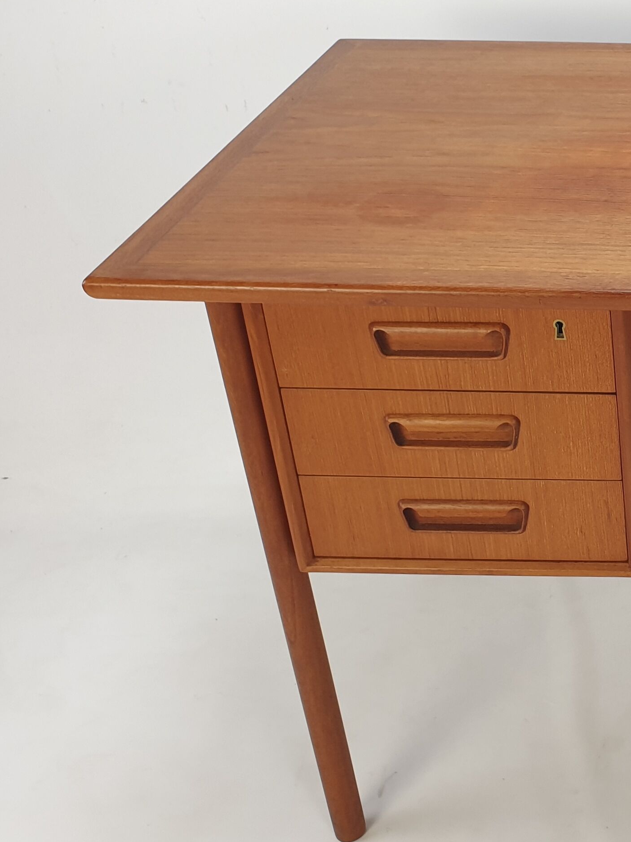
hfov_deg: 23.0
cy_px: 358
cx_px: 834
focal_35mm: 56
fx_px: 1361
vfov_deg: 34.3
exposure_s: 1/100
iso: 80
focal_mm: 4.3
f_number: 2.4
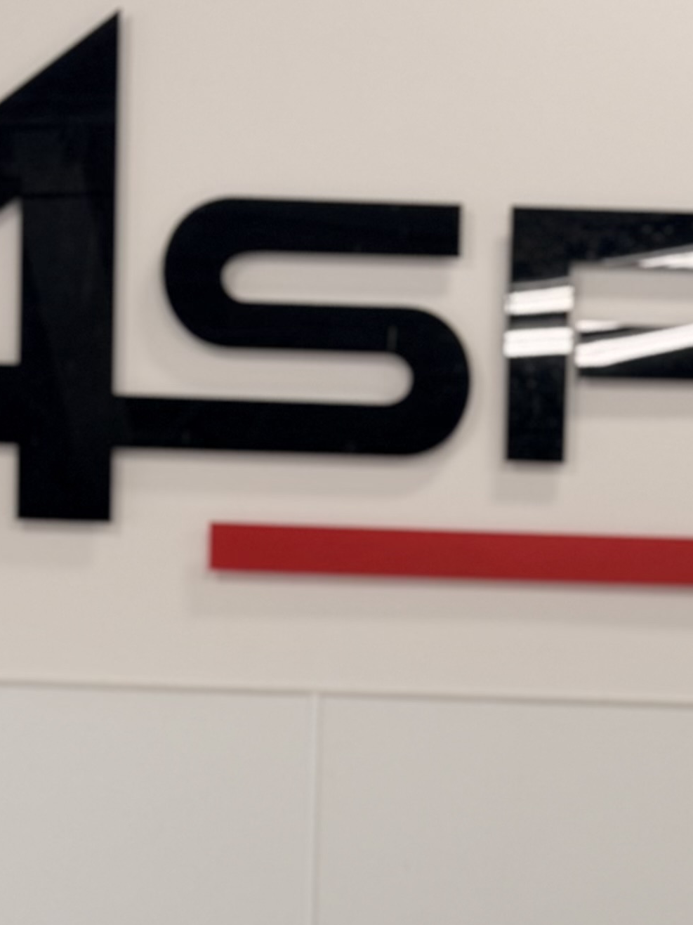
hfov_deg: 10.1
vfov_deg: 12.8
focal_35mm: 147
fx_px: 3926
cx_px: 412
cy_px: 1337
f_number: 1.78
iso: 64
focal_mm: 6.76
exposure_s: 1/175
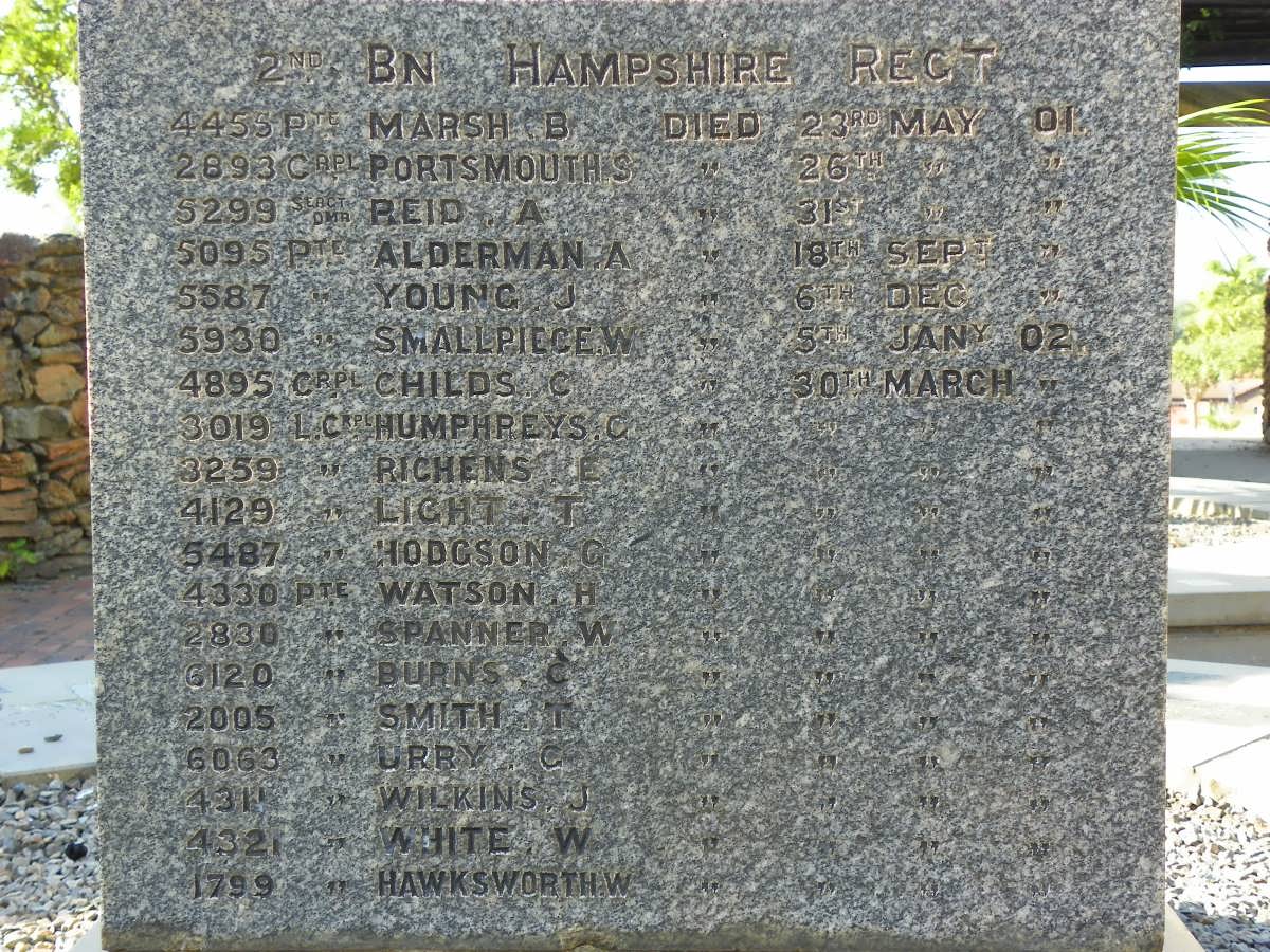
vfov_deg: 24.4
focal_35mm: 60
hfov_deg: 32.2
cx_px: 635
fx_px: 2201
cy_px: 476
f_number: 3.5
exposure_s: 1/50
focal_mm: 10.7
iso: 64
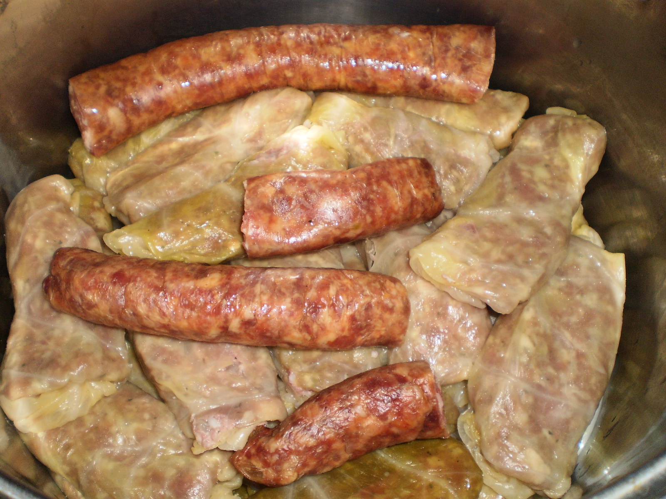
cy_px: 250
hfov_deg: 51.4
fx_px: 693
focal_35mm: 36
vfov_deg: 39.7
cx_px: 333
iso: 125
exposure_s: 1/30
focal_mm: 6.3
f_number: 3.1
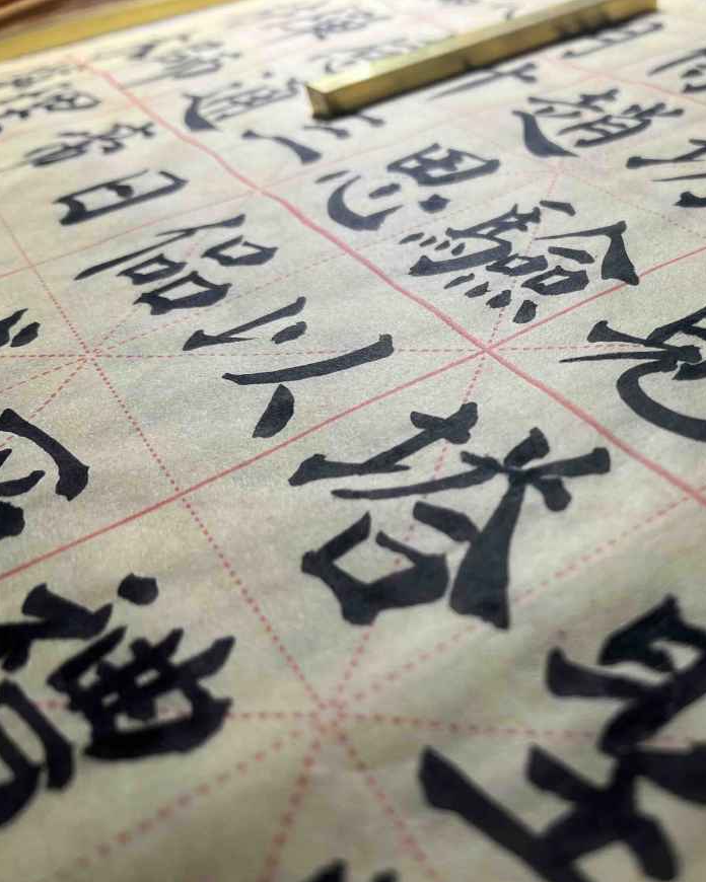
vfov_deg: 51.5
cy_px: 439
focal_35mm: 35
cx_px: 572
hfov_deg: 40.4
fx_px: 914
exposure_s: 1/100
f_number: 1.5
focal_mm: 5.7
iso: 40
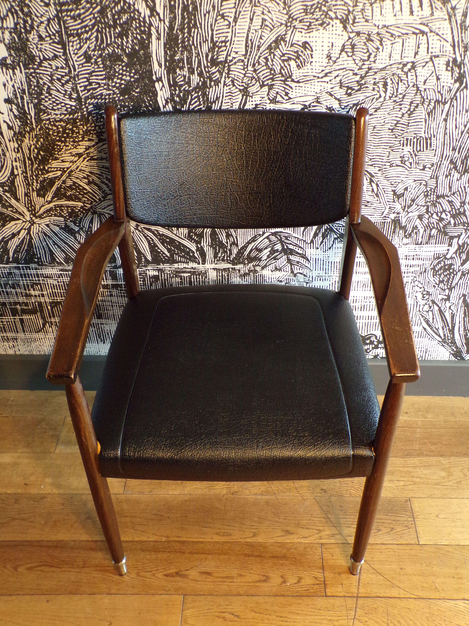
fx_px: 578
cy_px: 313
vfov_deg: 56.8
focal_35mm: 32
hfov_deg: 44.2
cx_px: 234
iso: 349
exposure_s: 1/17
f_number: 3.2
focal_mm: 5.8
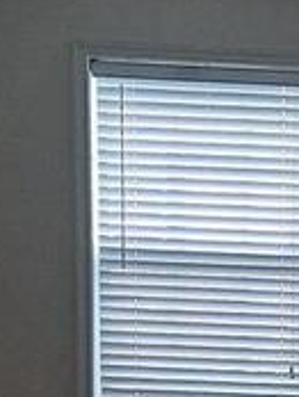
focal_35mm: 155
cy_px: 582
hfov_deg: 9.2
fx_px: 1781
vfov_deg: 12.2
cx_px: 507
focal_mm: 4.6
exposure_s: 1/60
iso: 125
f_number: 2
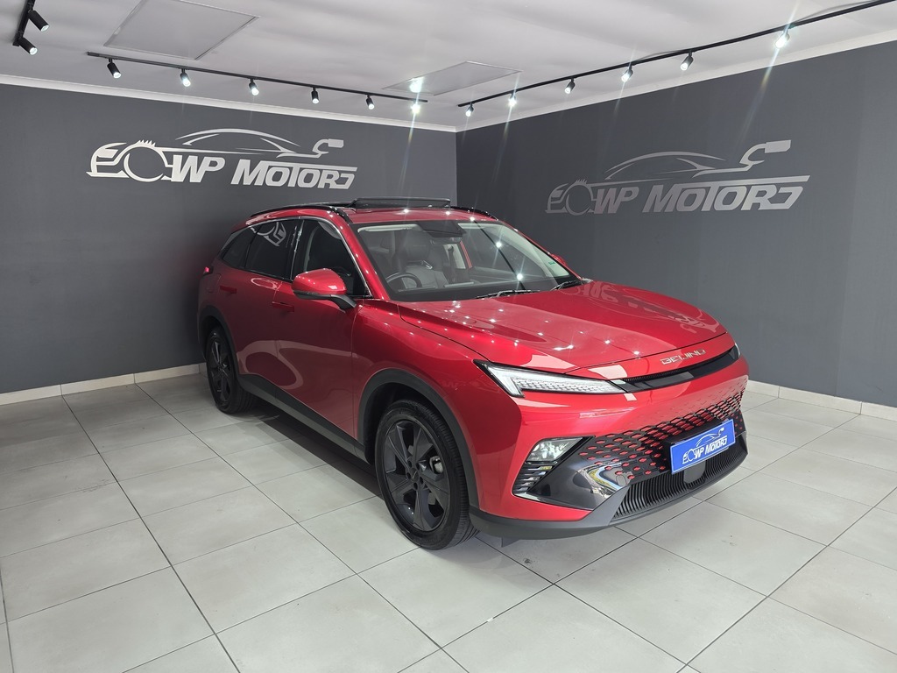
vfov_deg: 58.9
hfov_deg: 73.9
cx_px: 448
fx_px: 596
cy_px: 336
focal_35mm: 23
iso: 100
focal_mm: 6.3
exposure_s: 1/100
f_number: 1.7
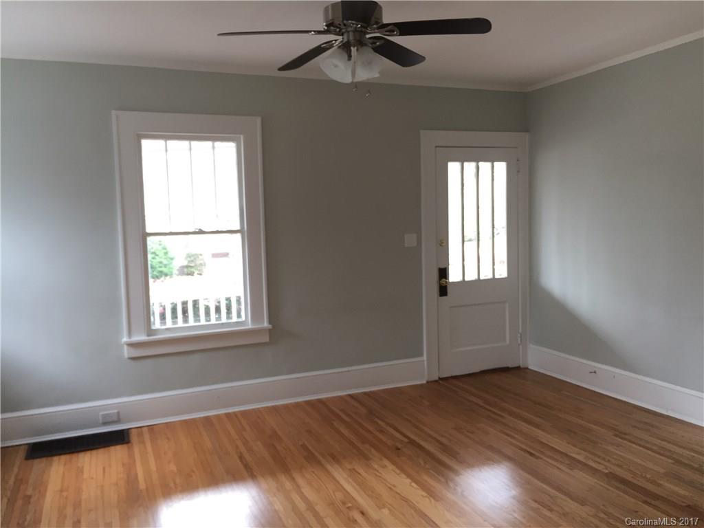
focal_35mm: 29
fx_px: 590
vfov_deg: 48.2
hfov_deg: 61.7
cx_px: 352
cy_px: 264
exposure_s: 1/30
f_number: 2.2
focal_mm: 4.15
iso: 64
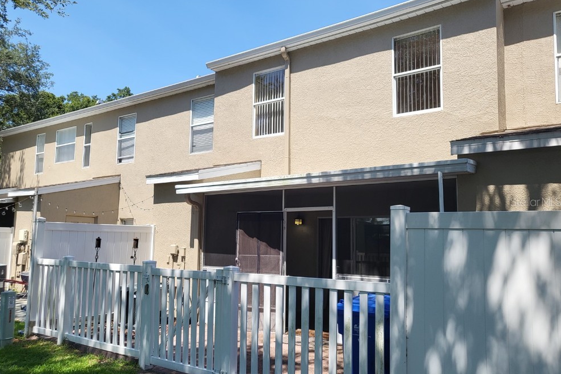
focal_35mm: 28
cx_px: 273
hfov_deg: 65.5
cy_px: 201
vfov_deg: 46.3
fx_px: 436
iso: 50
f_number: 1.8
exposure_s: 1/1623
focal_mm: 4.25
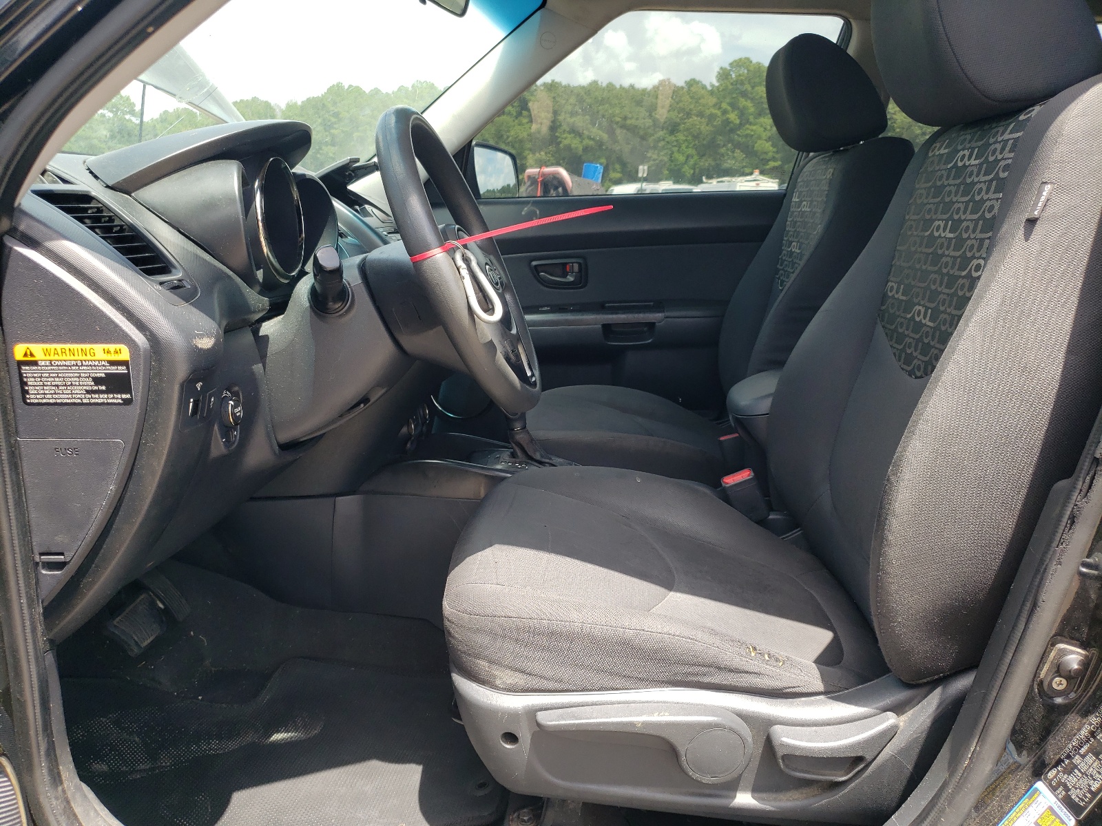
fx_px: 828
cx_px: 551
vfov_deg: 53.1
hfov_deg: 67.3
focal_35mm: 26
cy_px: 413
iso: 50
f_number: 1.5
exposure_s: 1/435
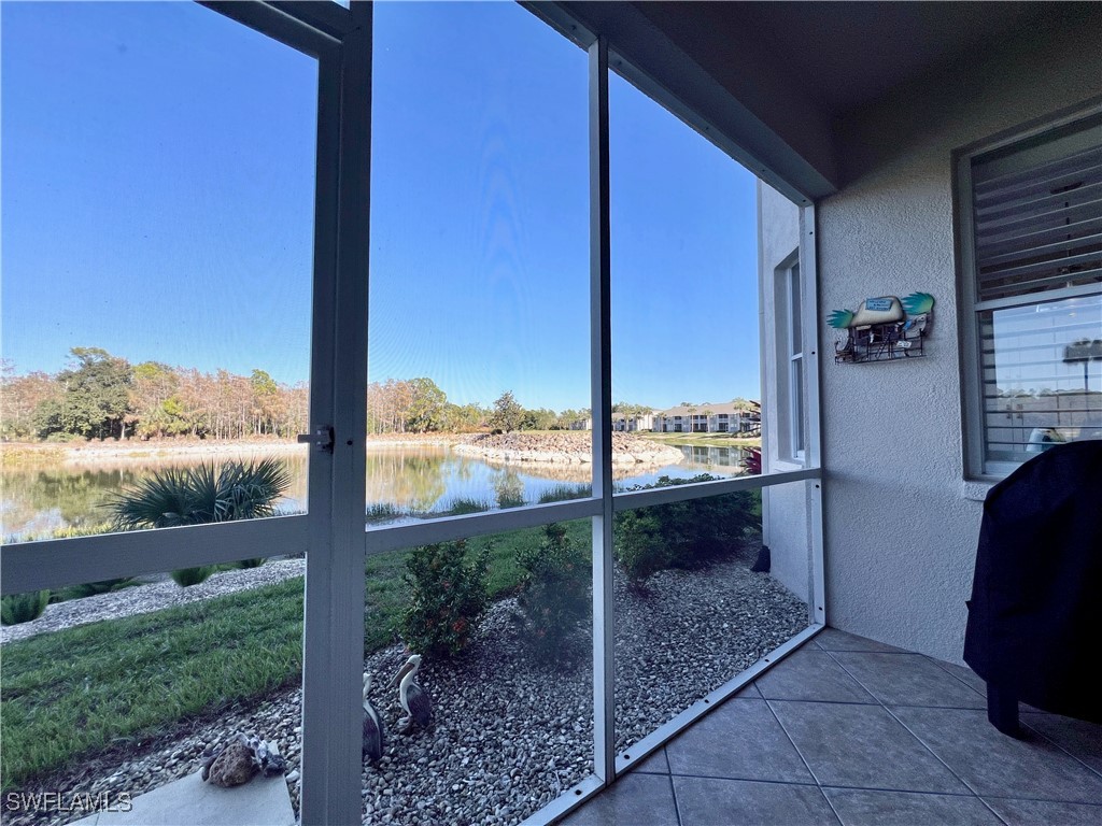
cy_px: 413
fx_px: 414
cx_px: 551
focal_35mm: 13
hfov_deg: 106.2
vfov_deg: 89.9
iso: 32
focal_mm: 1.57
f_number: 1.8
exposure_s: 1/742
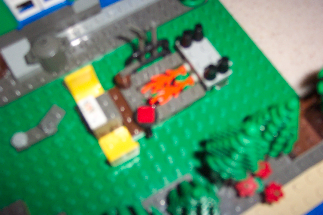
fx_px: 341
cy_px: 108
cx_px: 162
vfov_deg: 35.1
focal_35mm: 38
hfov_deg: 50.7
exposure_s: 1/30
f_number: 2.8
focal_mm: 8
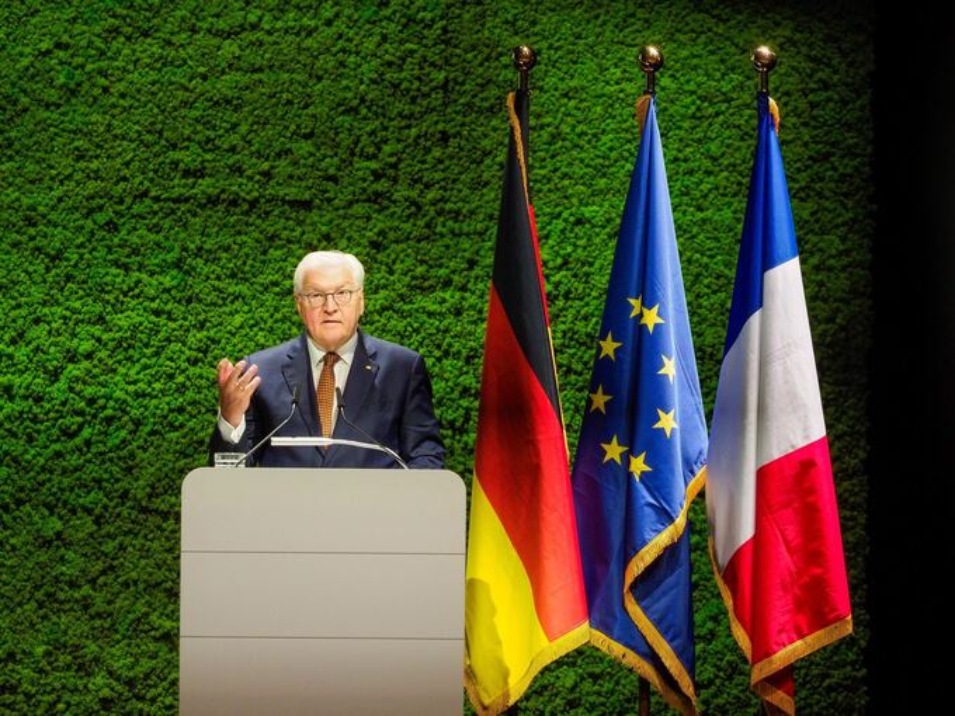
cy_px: 358
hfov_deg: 7.0
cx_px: 478
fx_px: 7835
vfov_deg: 5.2
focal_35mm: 284
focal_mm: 142
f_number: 3.5
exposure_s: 1/160
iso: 1600
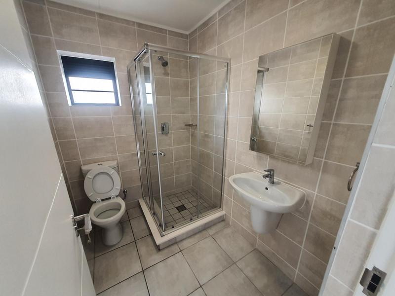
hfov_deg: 106.2
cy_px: 148
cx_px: 198
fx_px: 148
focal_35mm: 13
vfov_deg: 89.9
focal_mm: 1.74
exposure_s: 1/50
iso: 160
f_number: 2.2
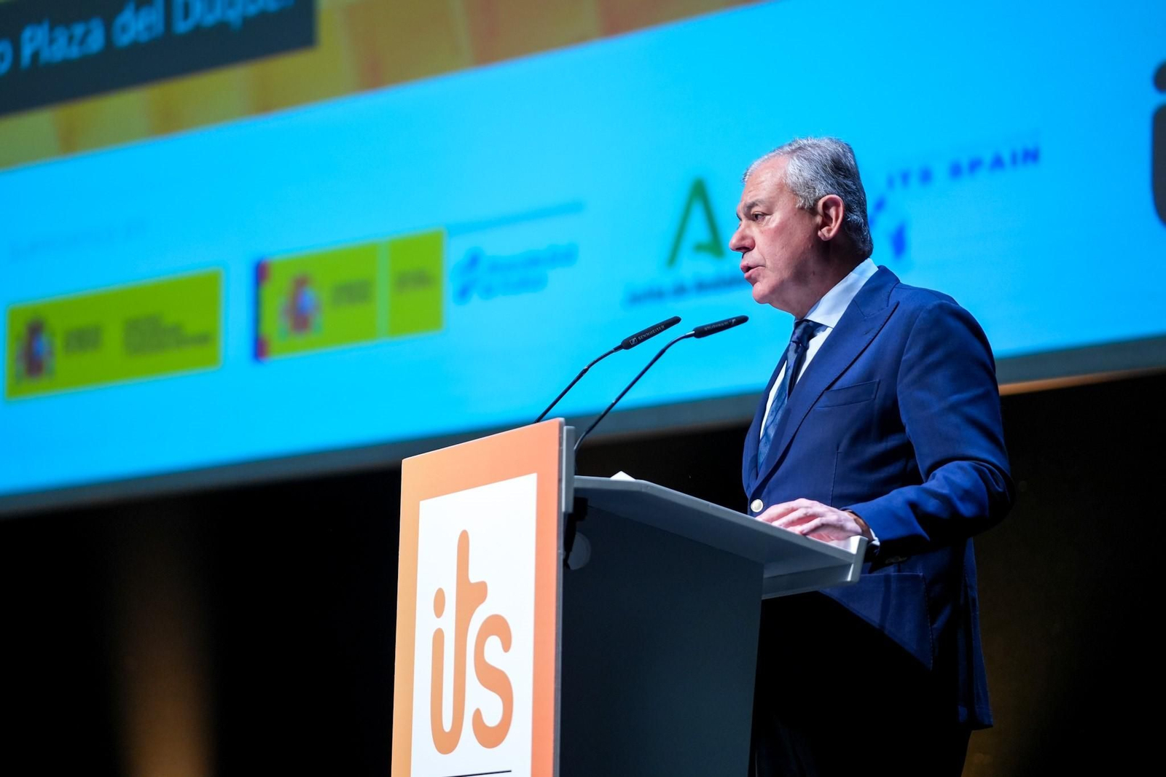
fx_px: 4300
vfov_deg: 10.3
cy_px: 388
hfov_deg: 15.4
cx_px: 583
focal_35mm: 133
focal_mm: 132.8
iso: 1600
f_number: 2.8
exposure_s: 1/200
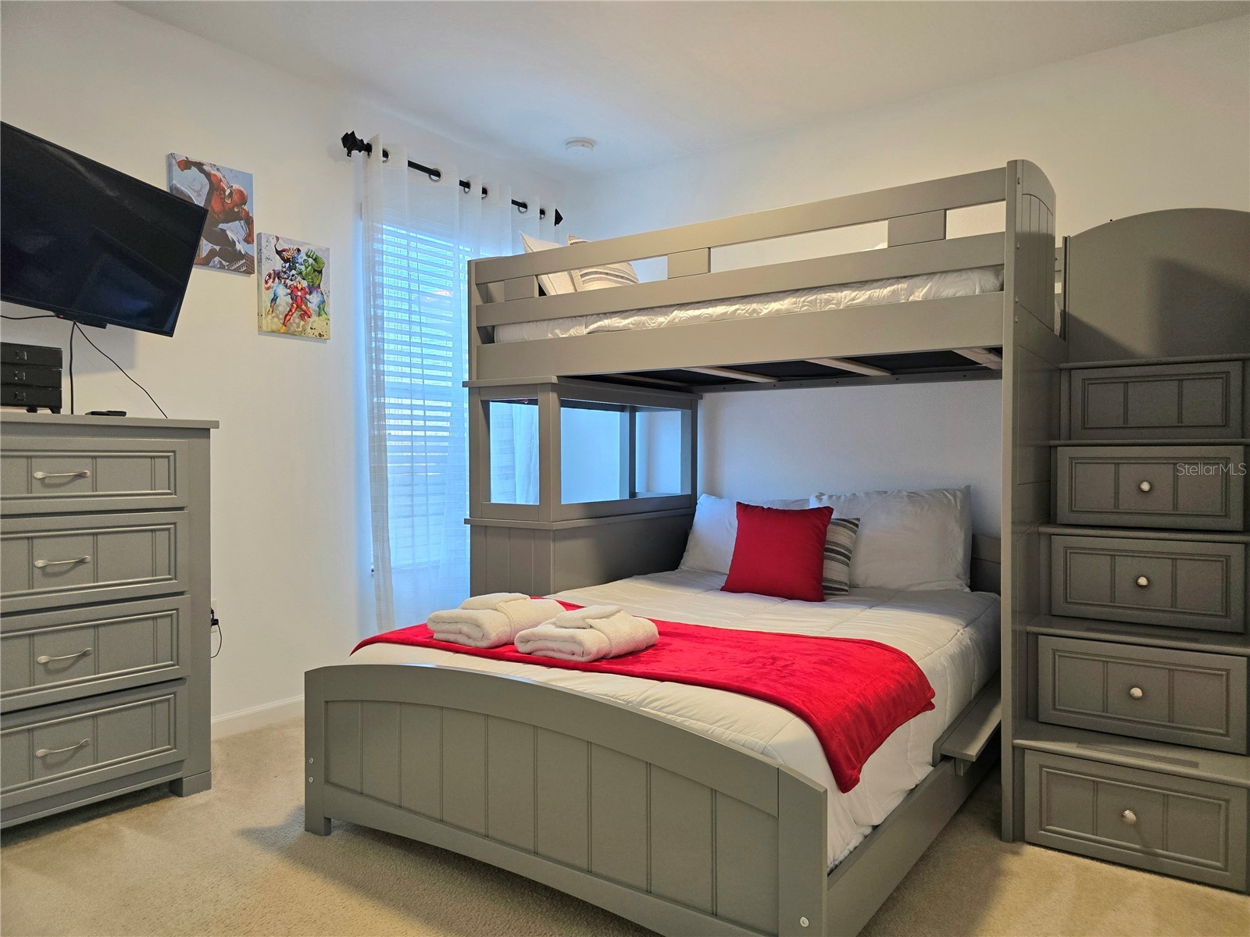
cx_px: 625
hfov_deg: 73.9
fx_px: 831
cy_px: 468
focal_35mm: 23
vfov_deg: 58.9
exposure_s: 1/120
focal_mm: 6.3
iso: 200
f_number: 1.7
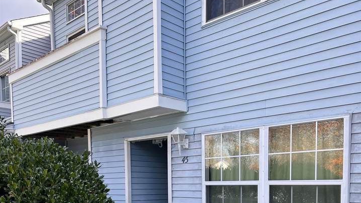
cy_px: 202
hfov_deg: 52.8
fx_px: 364
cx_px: 181
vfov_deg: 29.2
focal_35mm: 38
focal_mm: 5.7
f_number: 1.5
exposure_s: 1/1058
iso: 50
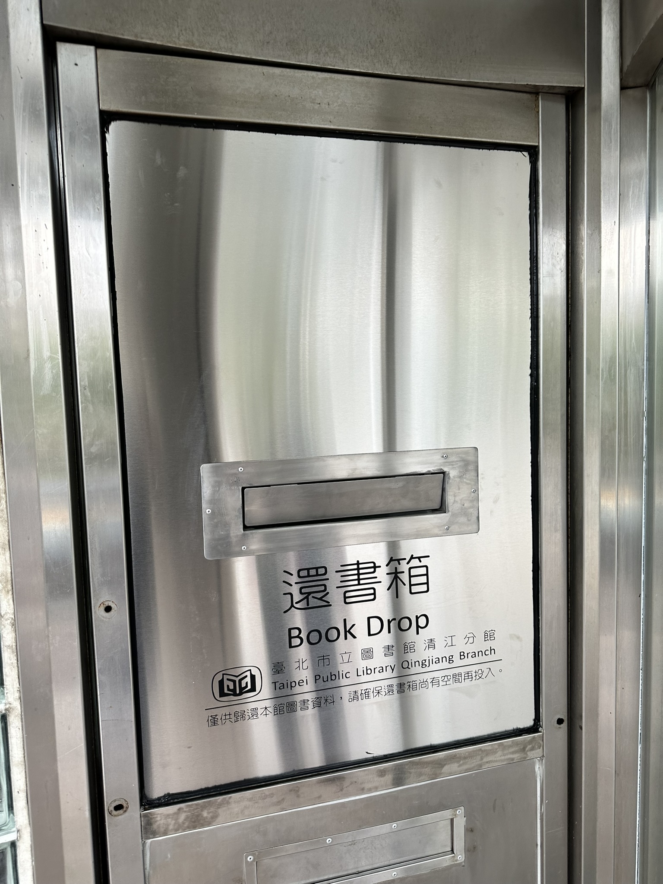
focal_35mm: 24
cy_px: 442
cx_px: 332
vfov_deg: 71.6
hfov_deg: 56.8
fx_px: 613
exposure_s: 1/120
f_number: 1.78
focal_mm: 6.86
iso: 100
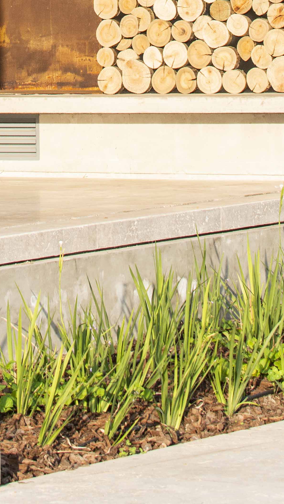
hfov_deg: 4.8
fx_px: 3399
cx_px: 10
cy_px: -304
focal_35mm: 254
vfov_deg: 8.3
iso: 640
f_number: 10
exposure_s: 1/320
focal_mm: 70
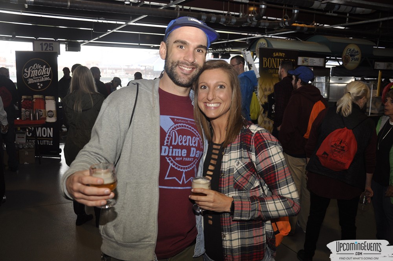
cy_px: 130
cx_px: 196
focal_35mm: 33
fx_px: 360
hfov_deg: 57.3
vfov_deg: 39.9
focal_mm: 22
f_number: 5
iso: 400
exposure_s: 1/60
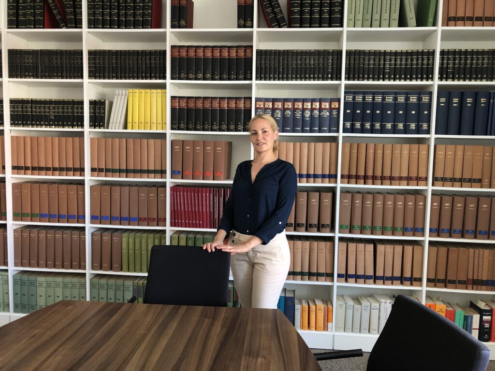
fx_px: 400
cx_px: 248
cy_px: 186
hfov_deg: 63.4
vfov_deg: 49.7
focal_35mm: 28
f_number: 1.8
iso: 40
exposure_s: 1/20
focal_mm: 4
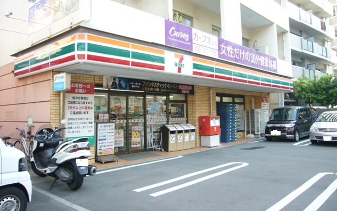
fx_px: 276
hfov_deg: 62.9
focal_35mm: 30
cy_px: 95
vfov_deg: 41.8
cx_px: 169
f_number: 2.8
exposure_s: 1/100
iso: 80
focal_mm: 4.6
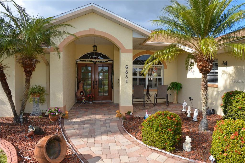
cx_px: 122
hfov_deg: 77.4
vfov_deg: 56.0
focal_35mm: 22
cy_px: 82
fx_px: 153
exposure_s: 1/200
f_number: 10
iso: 200
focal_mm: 15
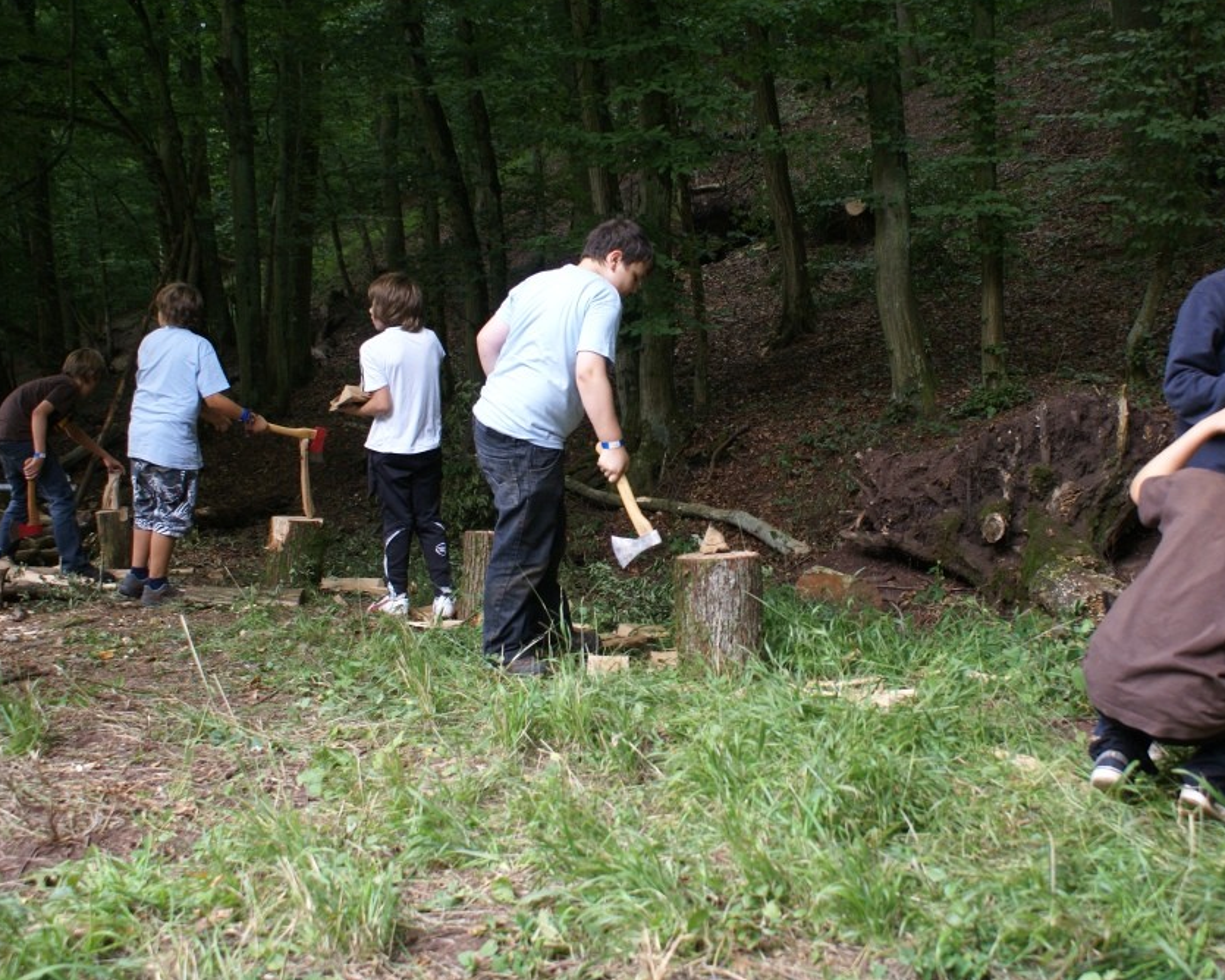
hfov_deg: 47.7
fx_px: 1378
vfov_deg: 39.2
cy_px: 482
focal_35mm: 38
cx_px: 723
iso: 125
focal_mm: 22
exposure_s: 1/160
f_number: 4
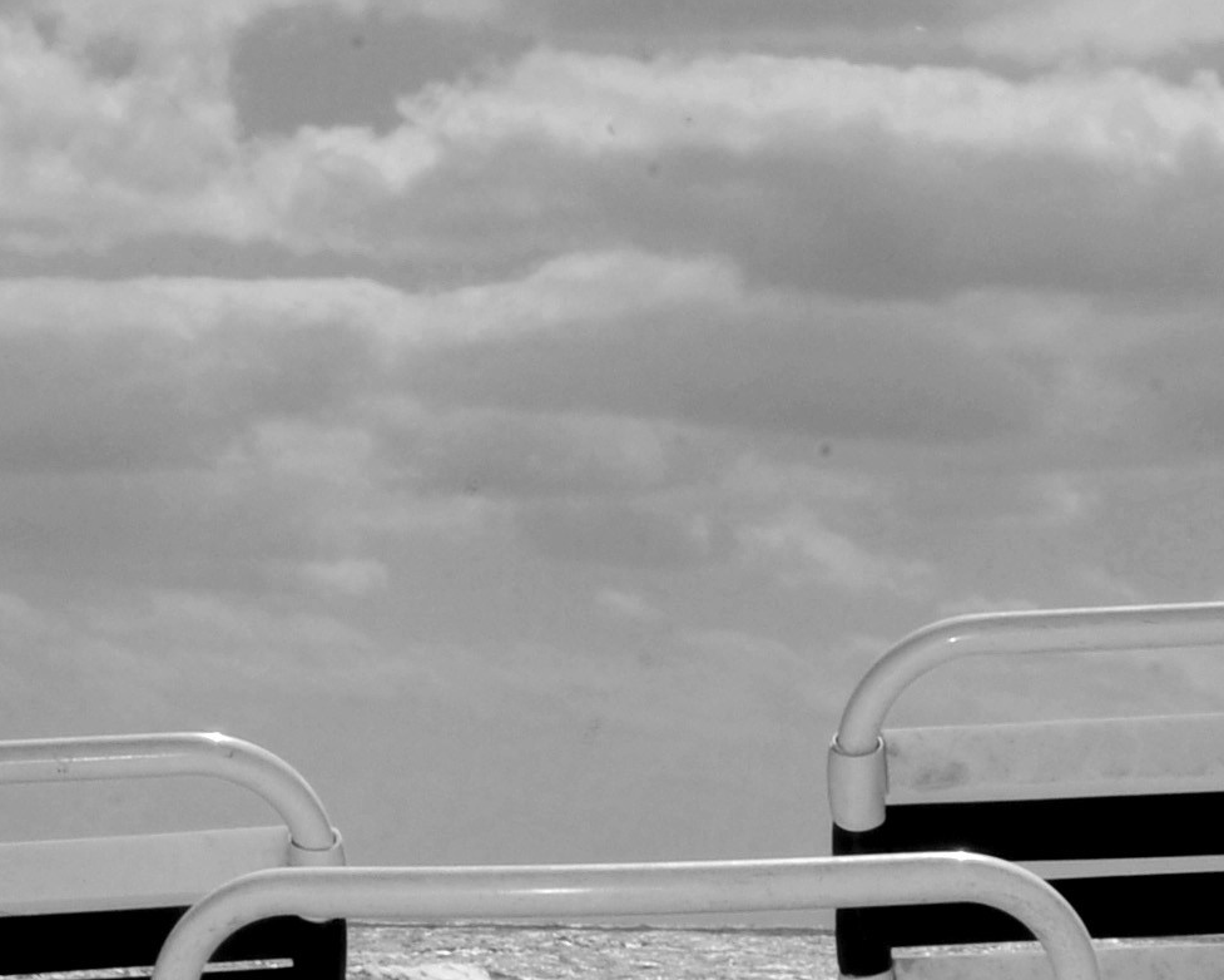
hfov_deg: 8.2
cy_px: 1110
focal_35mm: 237
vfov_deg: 6.5
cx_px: 472
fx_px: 8587
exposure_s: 1/250
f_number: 29
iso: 400
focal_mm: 58
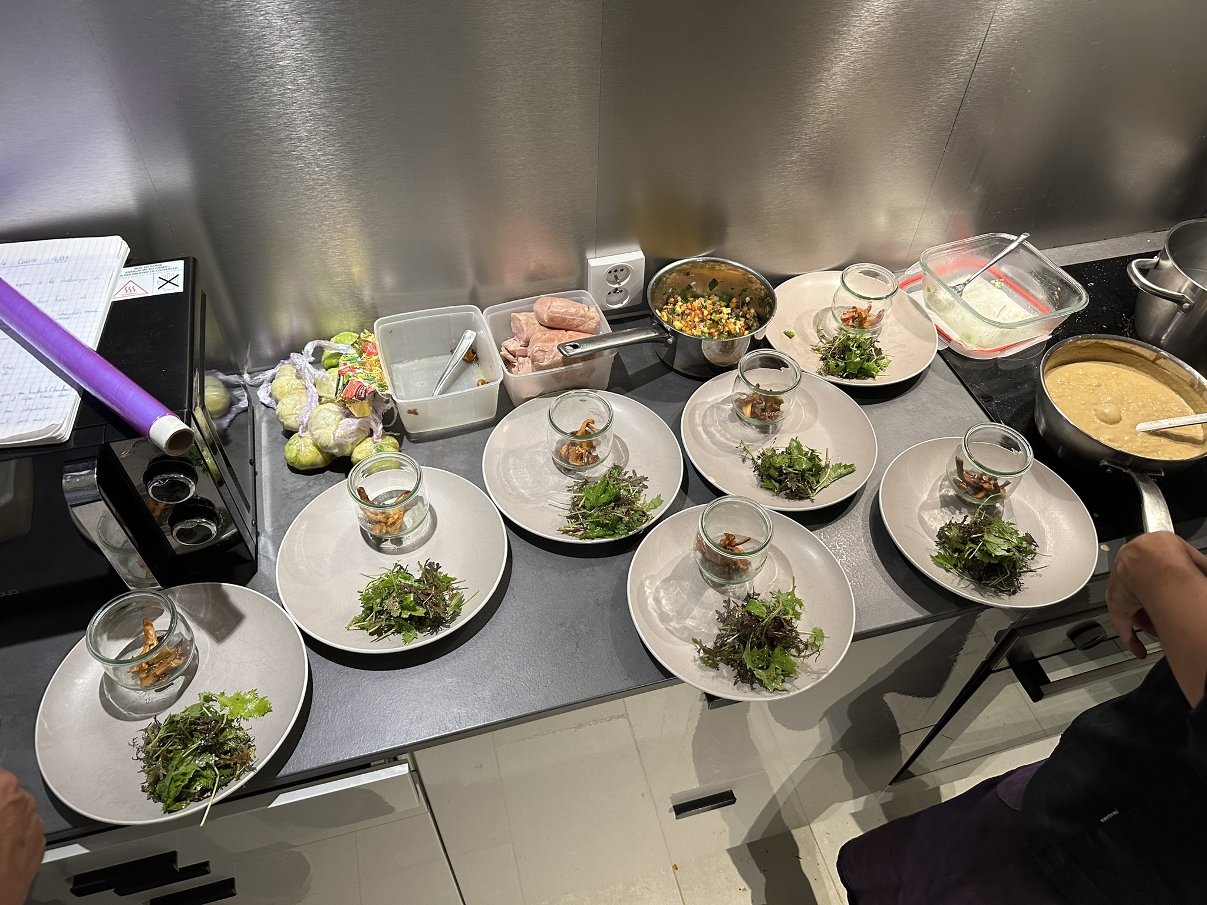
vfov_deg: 56.8
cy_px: 452
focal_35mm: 24
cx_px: 604
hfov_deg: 71.6
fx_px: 837
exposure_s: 1/50
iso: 250
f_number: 1.78
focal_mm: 6.86
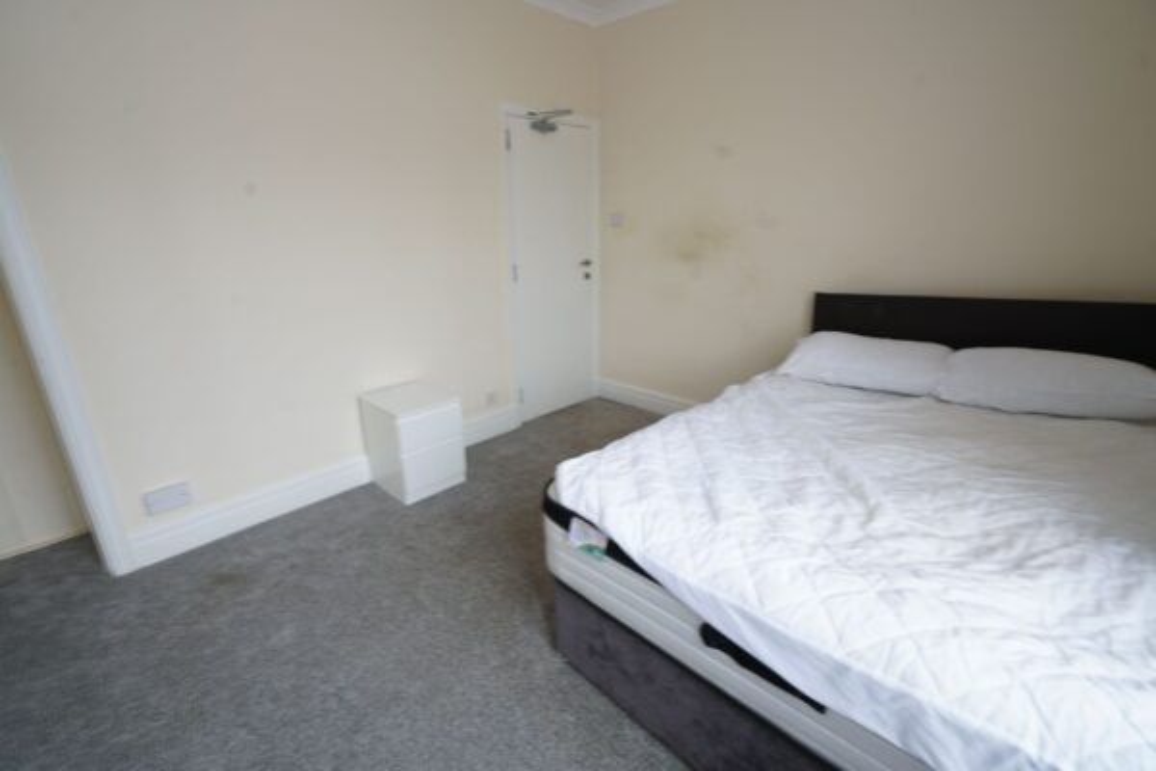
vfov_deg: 73.7
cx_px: 578
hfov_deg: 96.7
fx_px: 514
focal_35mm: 16
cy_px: 386
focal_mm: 16
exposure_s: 1/4
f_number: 7.1
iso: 400
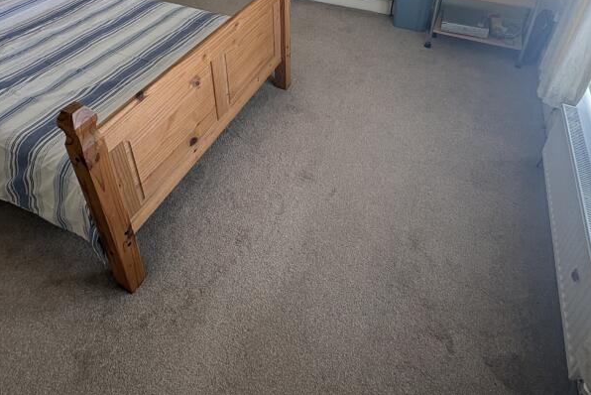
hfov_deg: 71.4
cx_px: 283
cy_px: 34
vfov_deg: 46.0
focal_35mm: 25
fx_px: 411
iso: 125
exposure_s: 1/50
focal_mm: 2.22
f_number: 2.2
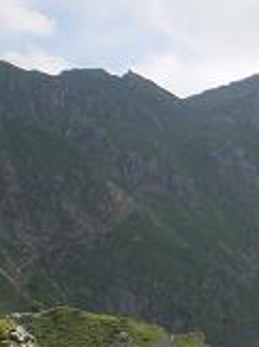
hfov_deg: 11.1
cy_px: 308
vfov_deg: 15.7
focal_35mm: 124
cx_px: 462
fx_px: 1240
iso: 64
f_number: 4.6
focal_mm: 6.3
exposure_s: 1/320
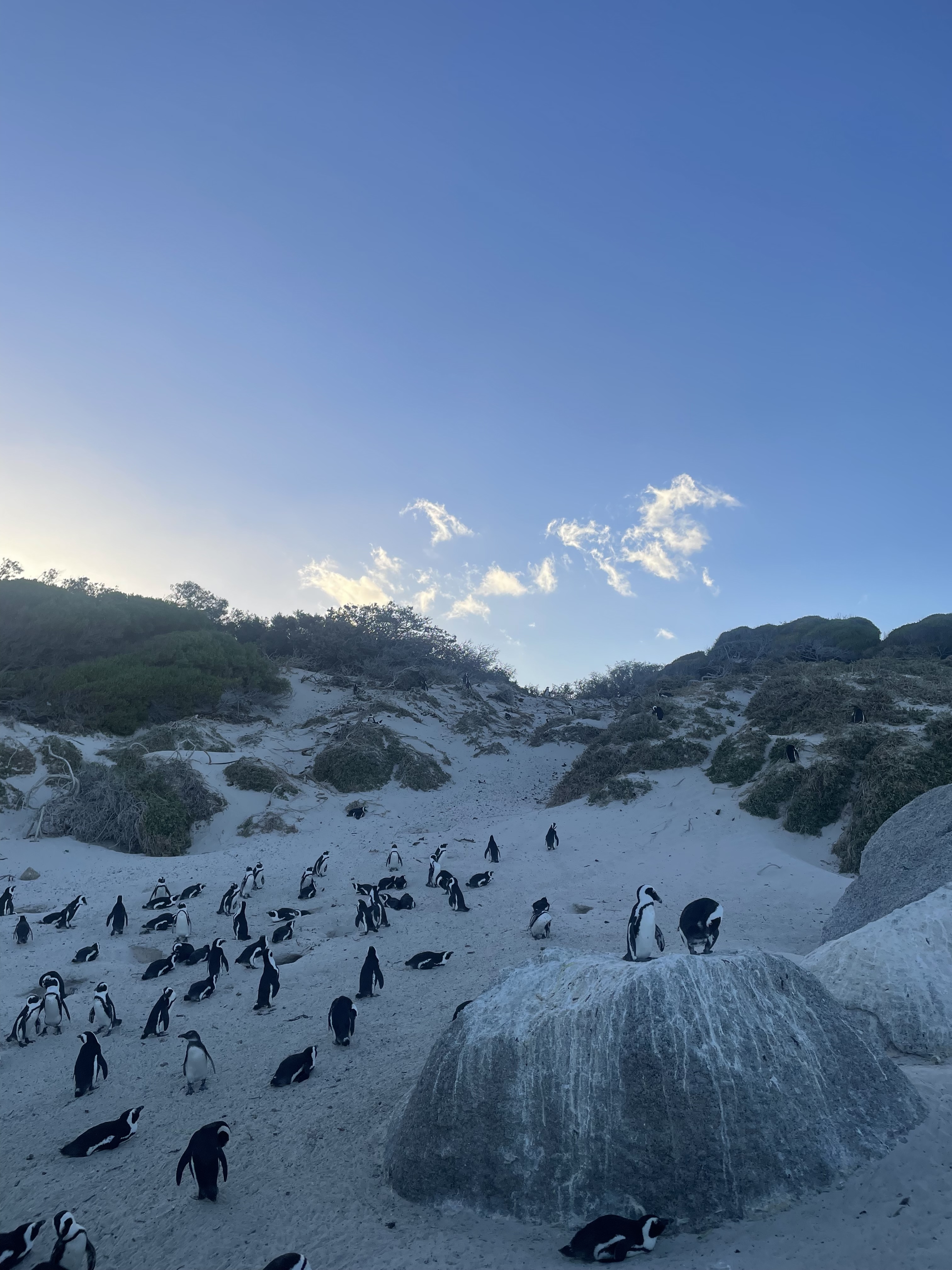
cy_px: 635
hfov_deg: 53.1
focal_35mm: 26
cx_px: 476
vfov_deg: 67.3
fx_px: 953
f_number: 1.6
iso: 32
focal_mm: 4.2
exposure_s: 1/3205
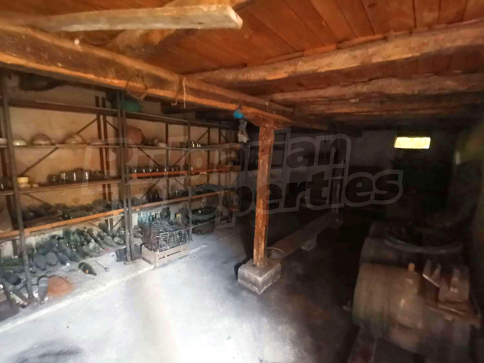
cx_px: 242
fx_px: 238
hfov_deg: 91.0
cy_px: 182
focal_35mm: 17
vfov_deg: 74.7
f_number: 2.2
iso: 2500
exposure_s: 1/16.7
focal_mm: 2.23
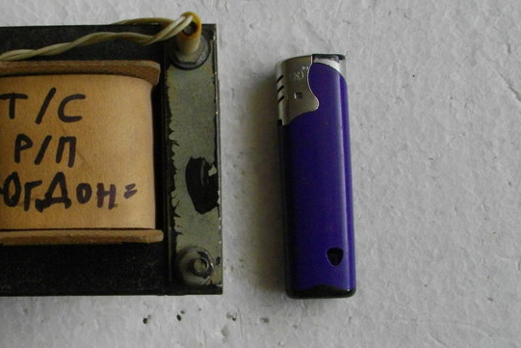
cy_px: 202
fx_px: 912
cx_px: 113
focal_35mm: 63
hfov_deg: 31.2
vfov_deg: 21.6
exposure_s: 1/60
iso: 200
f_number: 2.9
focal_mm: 5.7
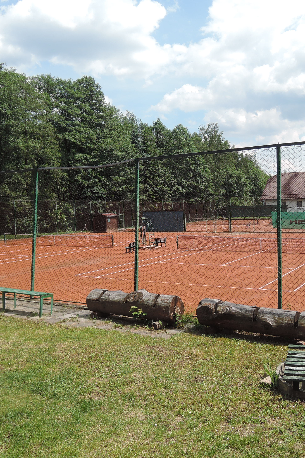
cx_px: 193
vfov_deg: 55.8
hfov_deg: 38.6
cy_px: 233
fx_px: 432
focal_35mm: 34
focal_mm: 5.1
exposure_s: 1/125
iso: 80
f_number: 2.8
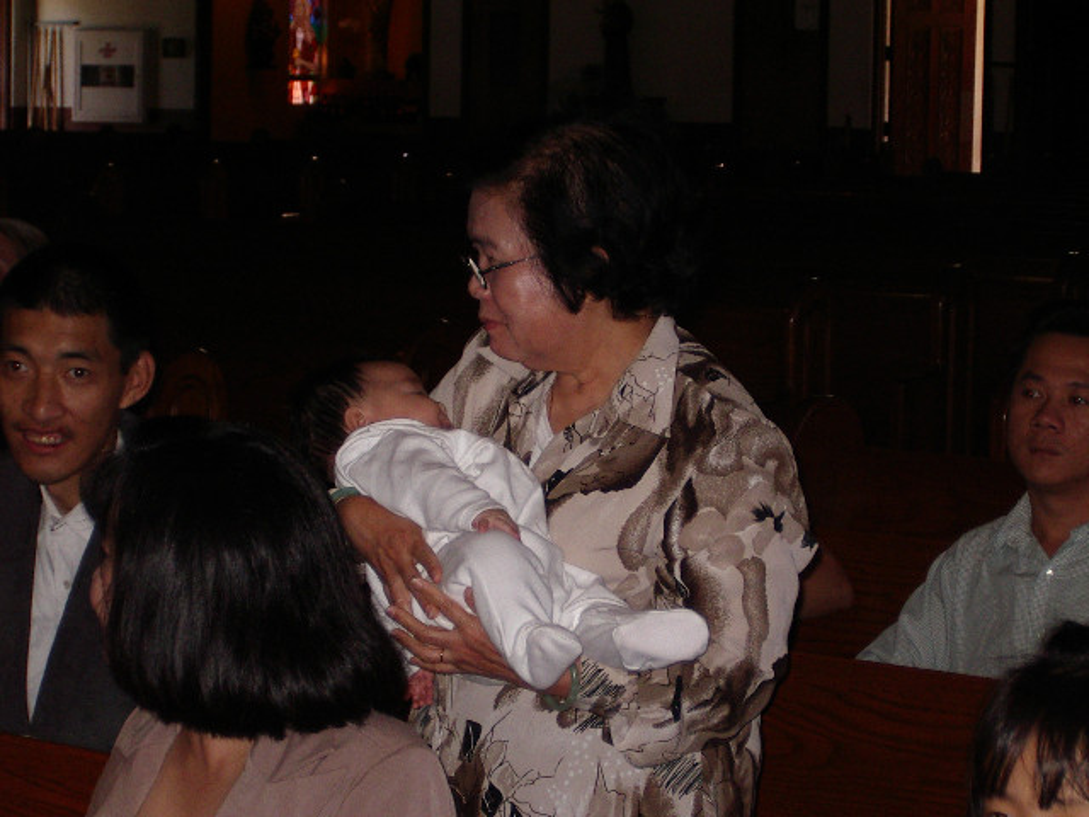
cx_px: 544
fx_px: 3586
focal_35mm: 114
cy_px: 408
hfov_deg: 17.3
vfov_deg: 13.0
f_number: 5
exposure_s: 1/125
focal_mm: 17.4
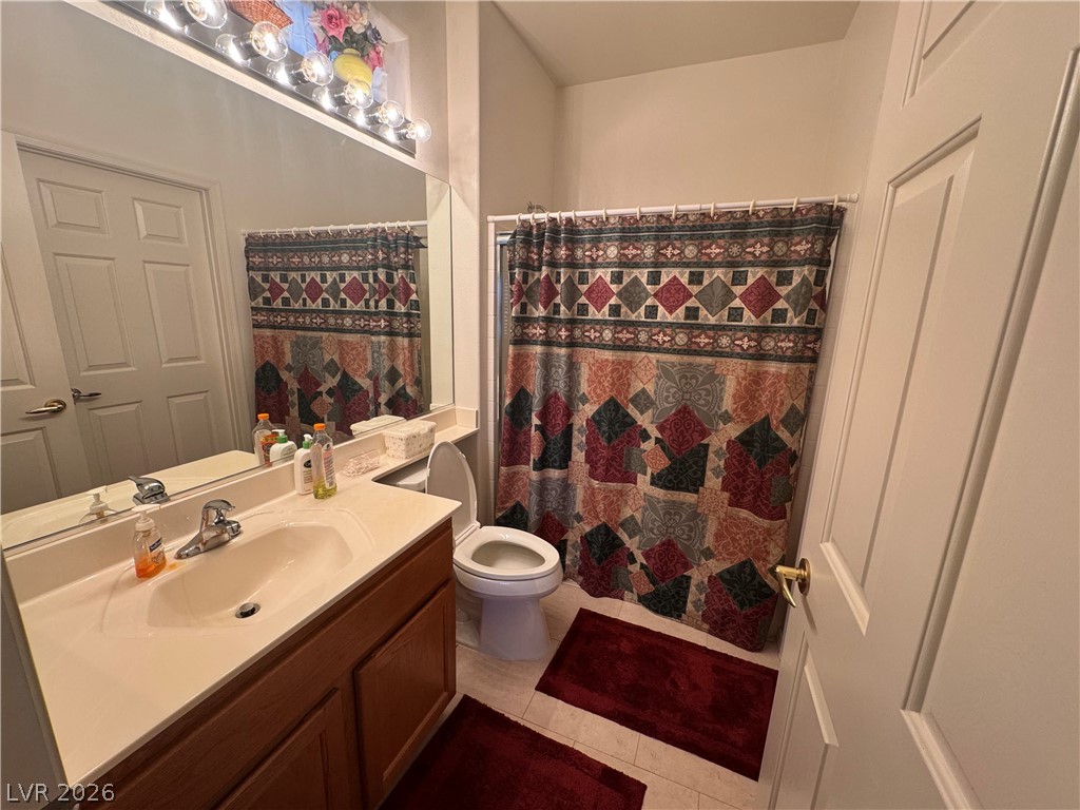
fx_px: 437
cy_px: 405
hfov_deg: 102.1
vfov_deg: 85.7
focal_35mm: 14
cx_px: 540
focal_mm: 2.22
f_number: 2.2
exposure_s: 1/60
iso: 160
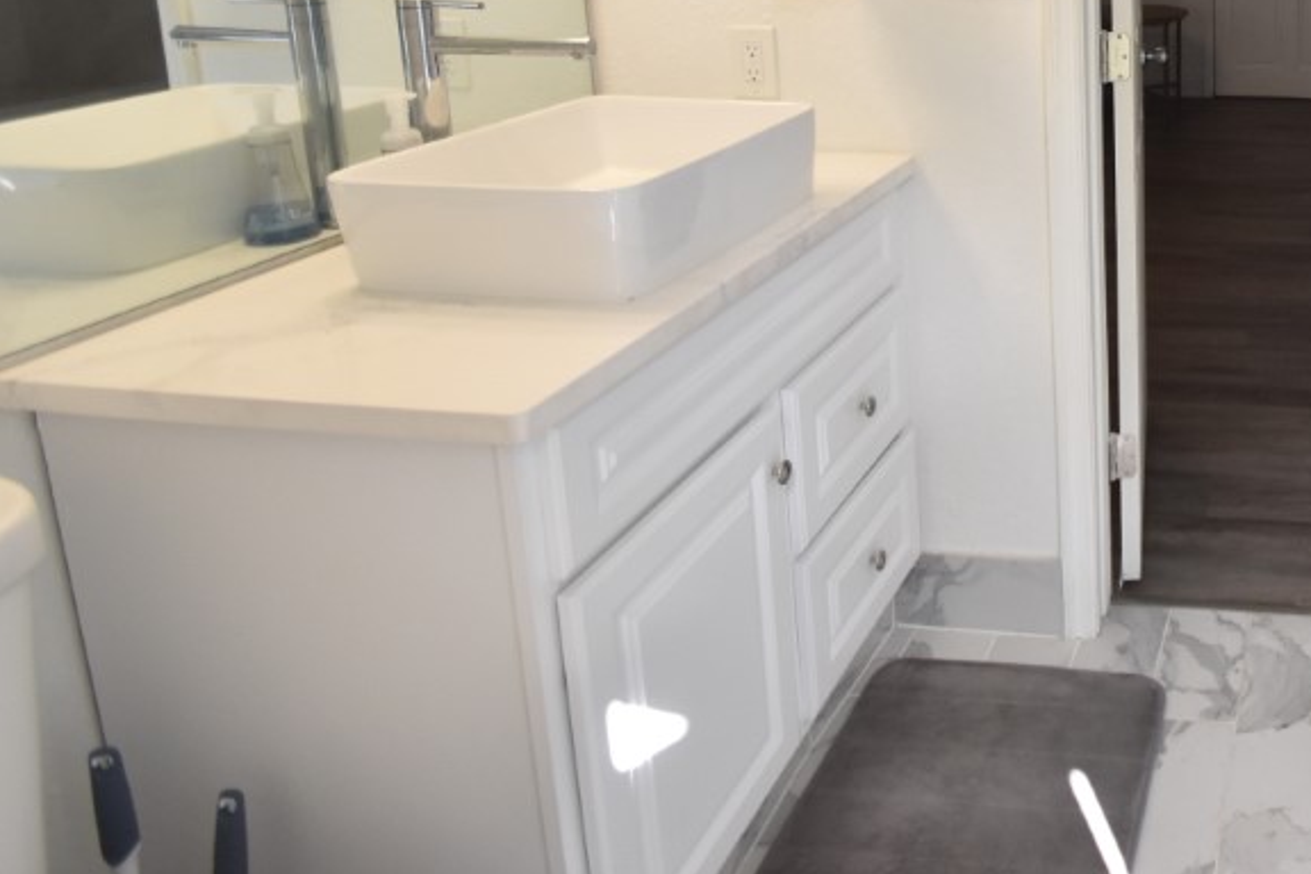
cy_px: 77
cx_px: 1236
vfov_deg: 40.2
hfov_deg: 52.5
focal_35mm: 30
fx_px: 1092
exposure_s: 1/350
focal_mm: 10
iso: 800
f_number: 3.5
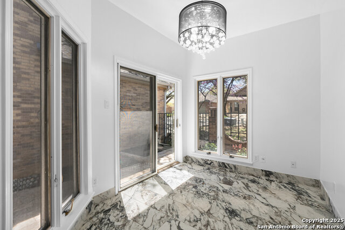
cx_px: 172
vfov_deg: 73.8
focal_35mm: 16
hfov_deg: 96.7
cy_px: 115
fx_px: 153
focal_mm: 16
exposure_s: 1/80
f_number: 7.1
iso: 320
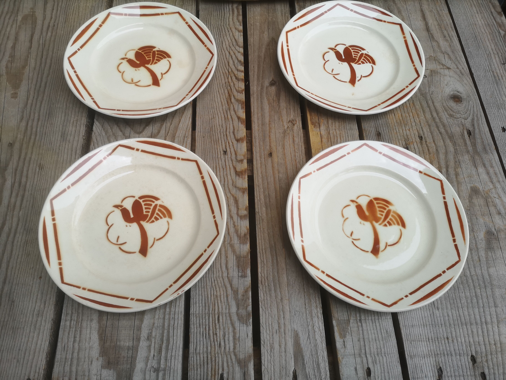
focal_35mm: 27
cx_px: 253
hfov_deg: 65.3
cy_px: 190
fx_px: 395
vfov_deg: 51.4
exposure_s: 1/831
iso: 50
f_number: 1.8
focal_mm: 5.58
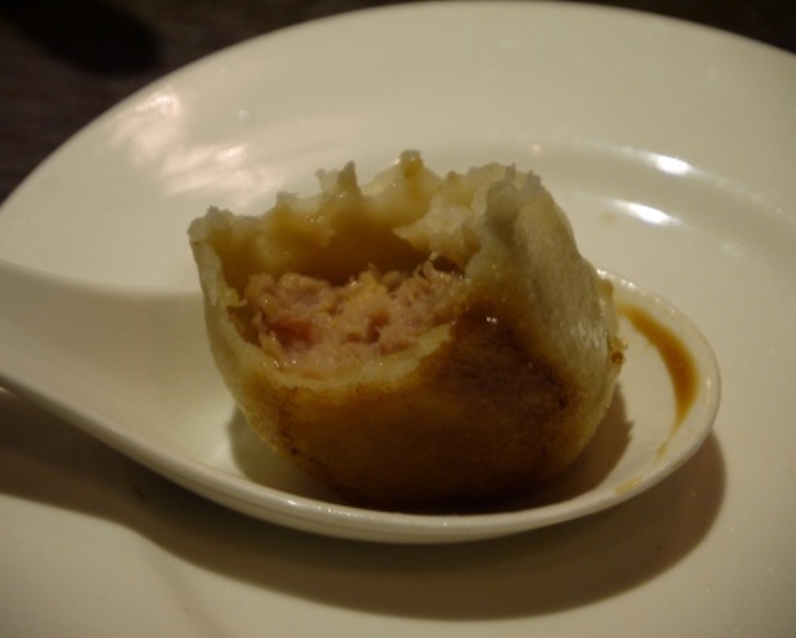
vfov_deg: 17.5
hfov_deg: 21.7
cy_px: 319
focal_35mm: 88
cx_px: 403
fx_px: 2074
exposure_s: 1/80
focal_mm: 42
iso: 800
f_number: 5.6
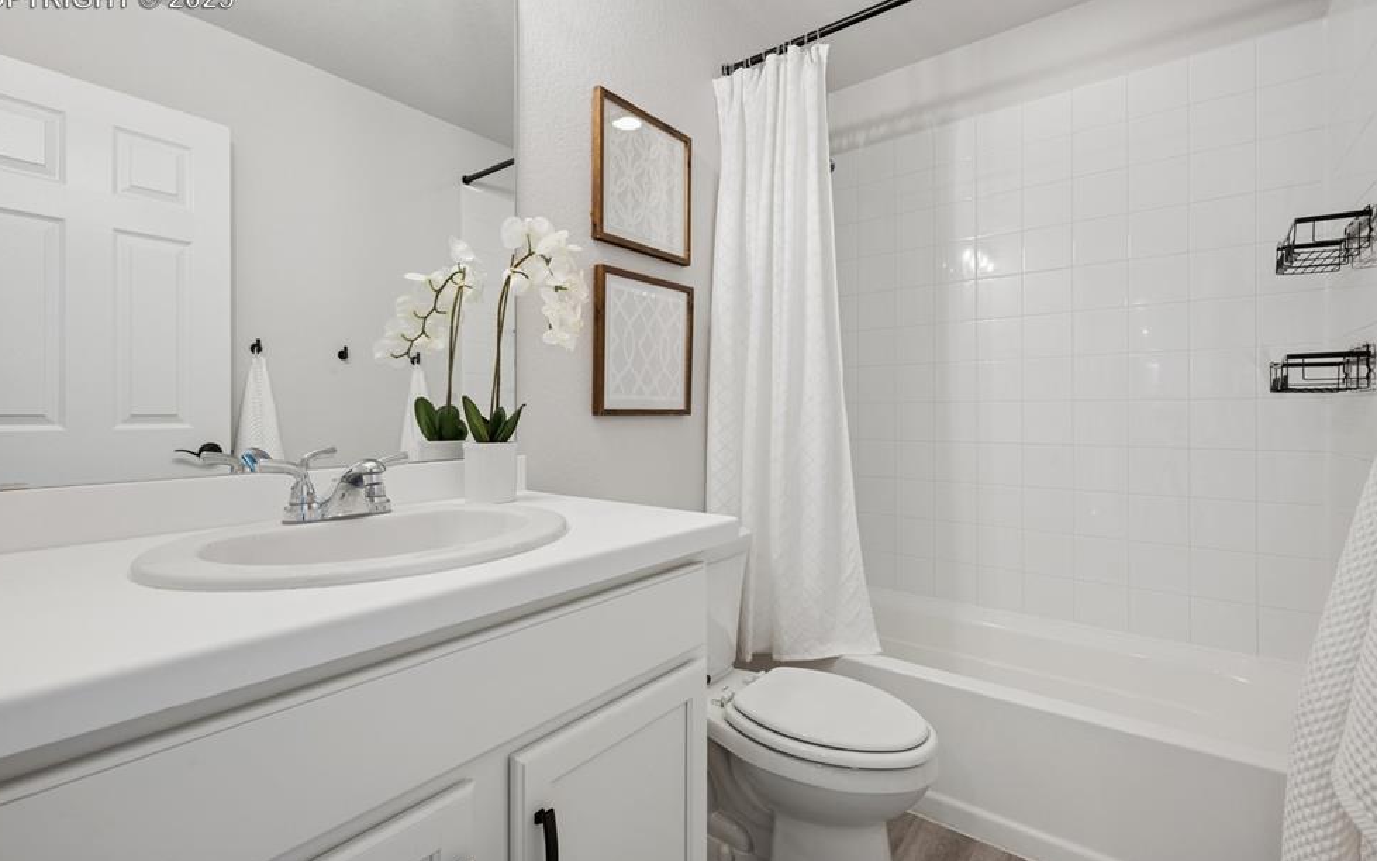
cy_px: 411
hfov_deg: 97.8
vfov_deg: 71.2
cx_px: 679
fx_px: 600
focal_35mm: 16
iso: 100
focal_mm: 15
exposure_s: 1/1.67
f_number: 11
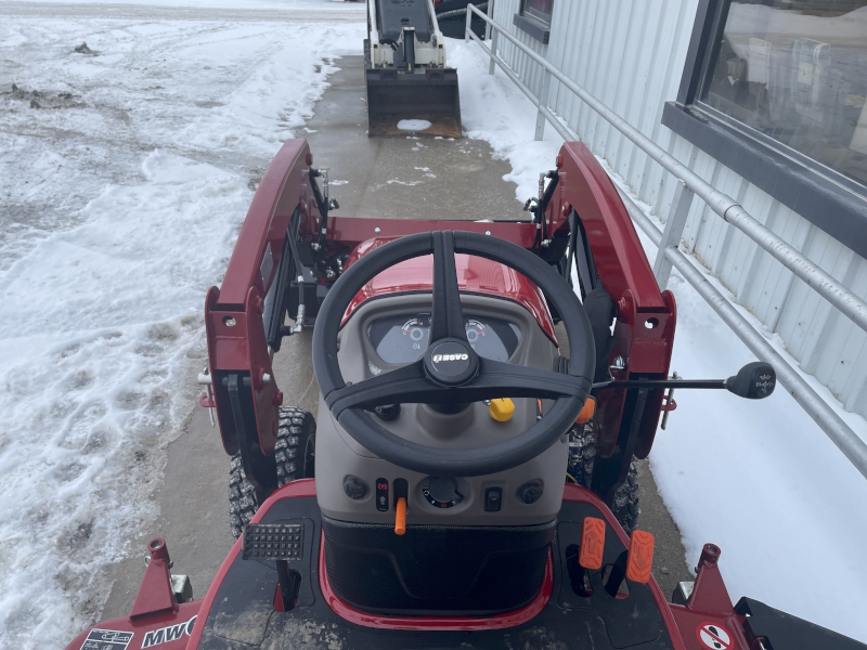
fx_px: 651
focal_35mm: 26
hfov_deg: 67.3
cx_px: 434
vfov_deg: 53.1
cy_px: 325
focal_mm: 4.2
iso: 32
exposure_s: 1/389
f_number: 1.6
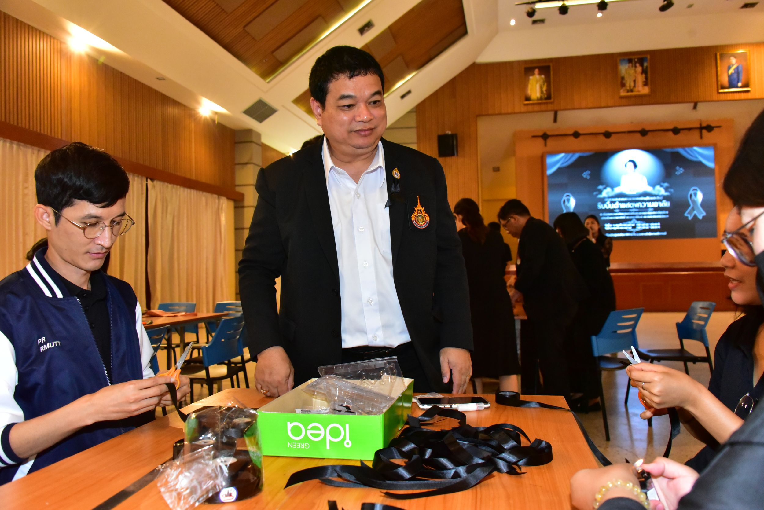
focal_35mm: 28
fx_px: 594
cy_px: 255
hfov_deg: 65.5
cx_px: 382
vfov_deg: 46.4
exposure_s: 1/100
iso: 8000
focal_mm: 28
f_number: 6.3
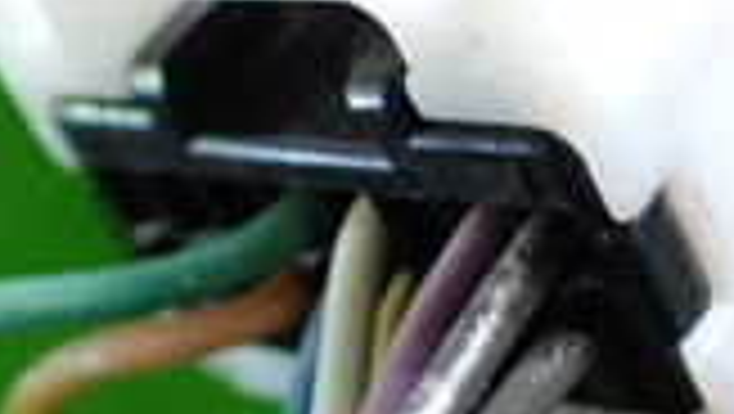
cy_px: 423
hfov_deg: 17.8
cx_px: 405
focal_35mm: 120
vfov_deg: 10.0
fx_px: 2337
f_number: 2.3
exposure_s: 1/60
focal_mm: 5.4
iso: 800
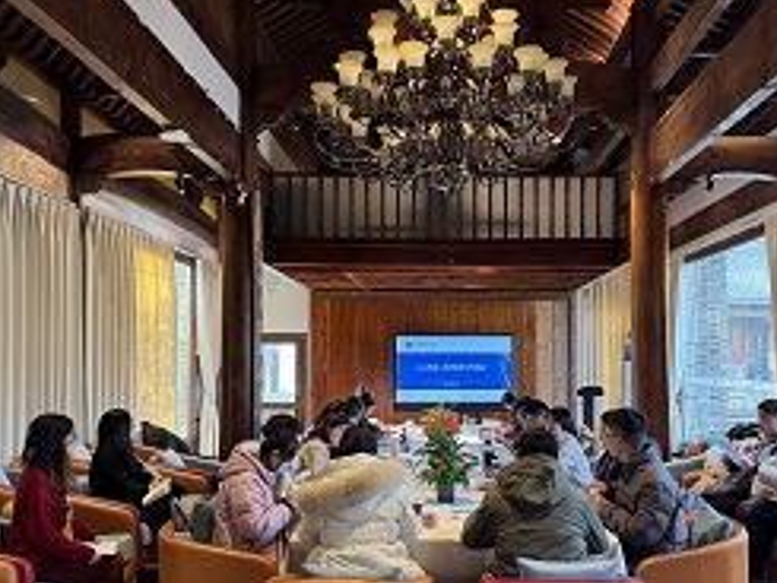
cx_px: 436
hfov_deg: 52.5
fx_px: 786
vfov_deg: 40.6
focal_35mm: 35
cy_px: 336
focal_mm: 6.76
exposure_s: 1/107
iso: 200
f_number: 1.78
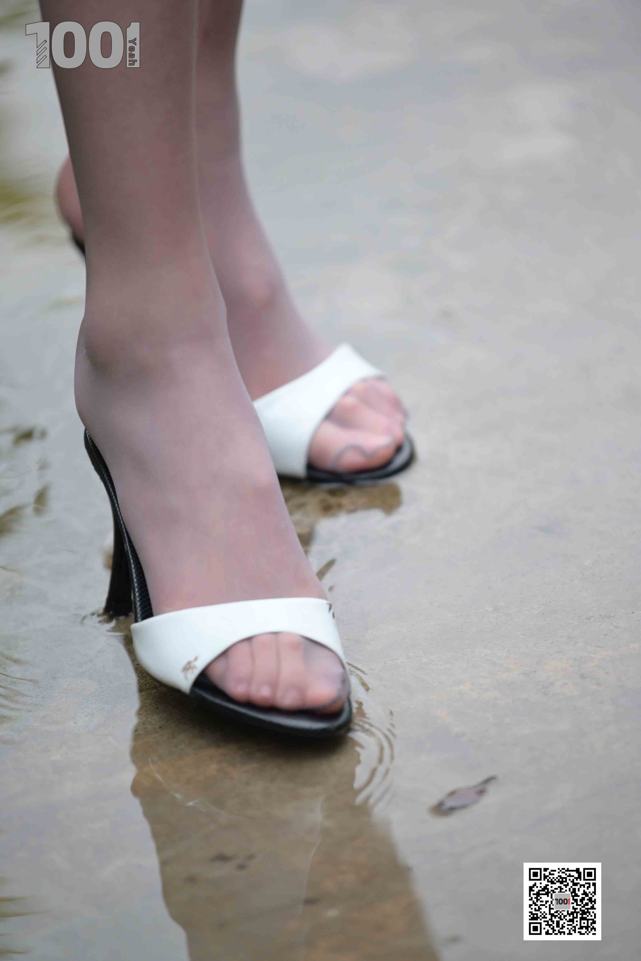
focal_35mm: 200
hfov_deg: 6.9
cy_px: 480
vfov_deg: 10.3
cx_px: 320
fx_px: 5341
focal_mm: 200
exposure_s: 1/250
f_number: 2.8
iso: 1250
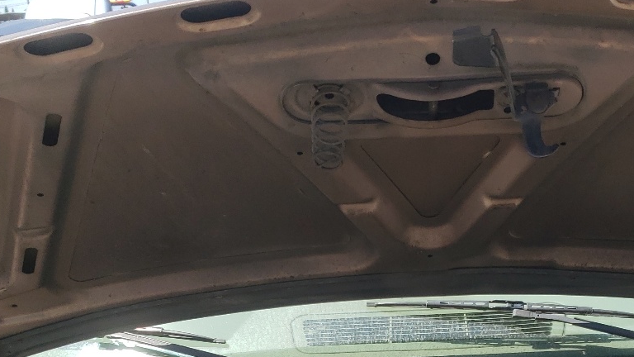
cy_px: 387
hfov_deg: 35.0
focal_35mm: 59
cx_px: 440
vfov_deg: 19.6
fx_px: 992
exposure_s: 1/1429
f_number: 1.5
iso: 50
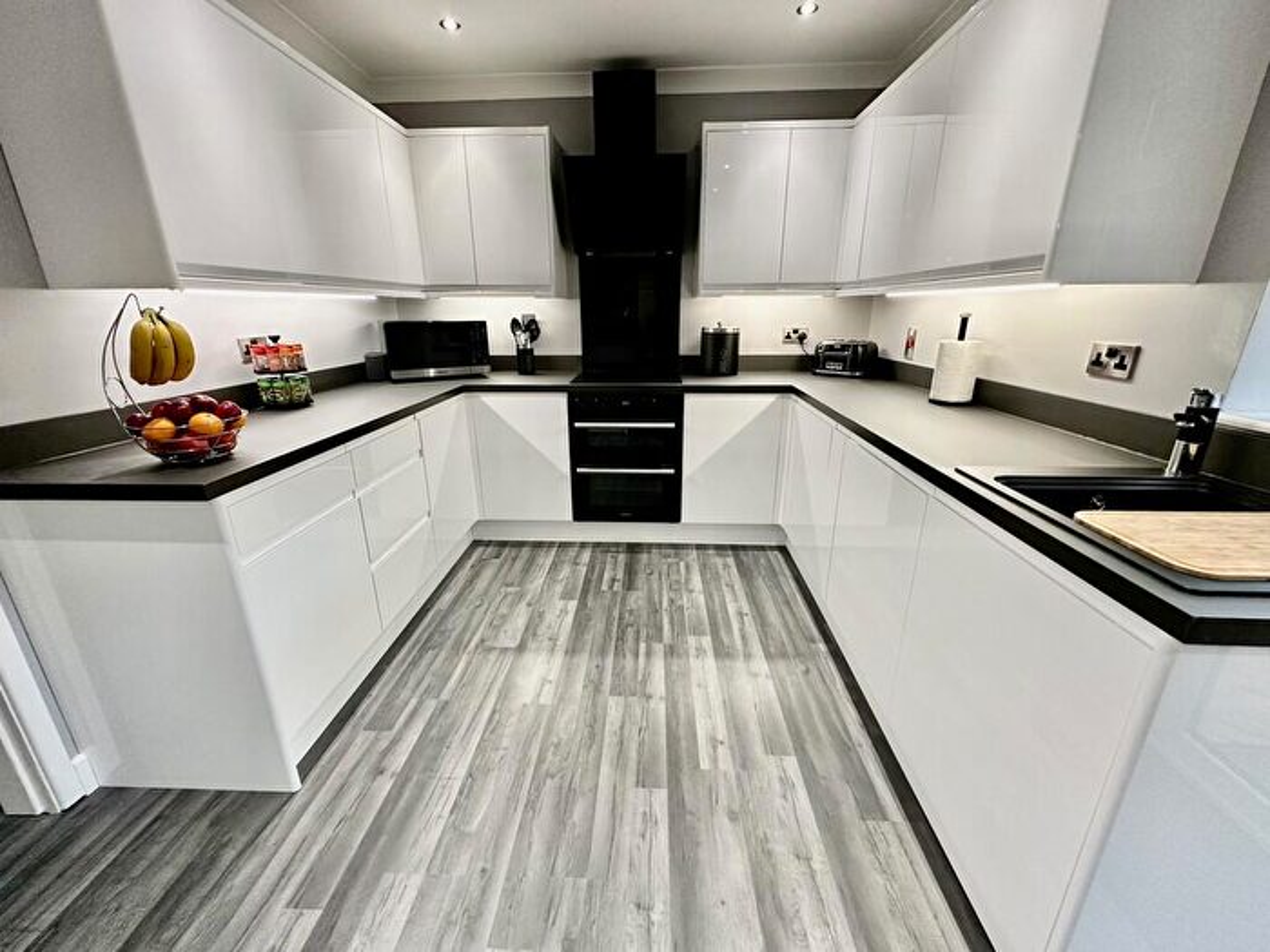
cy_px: 476
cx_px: 635
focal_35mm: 14
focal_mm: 2.22
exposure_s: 1/100
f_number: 2.2
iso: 200
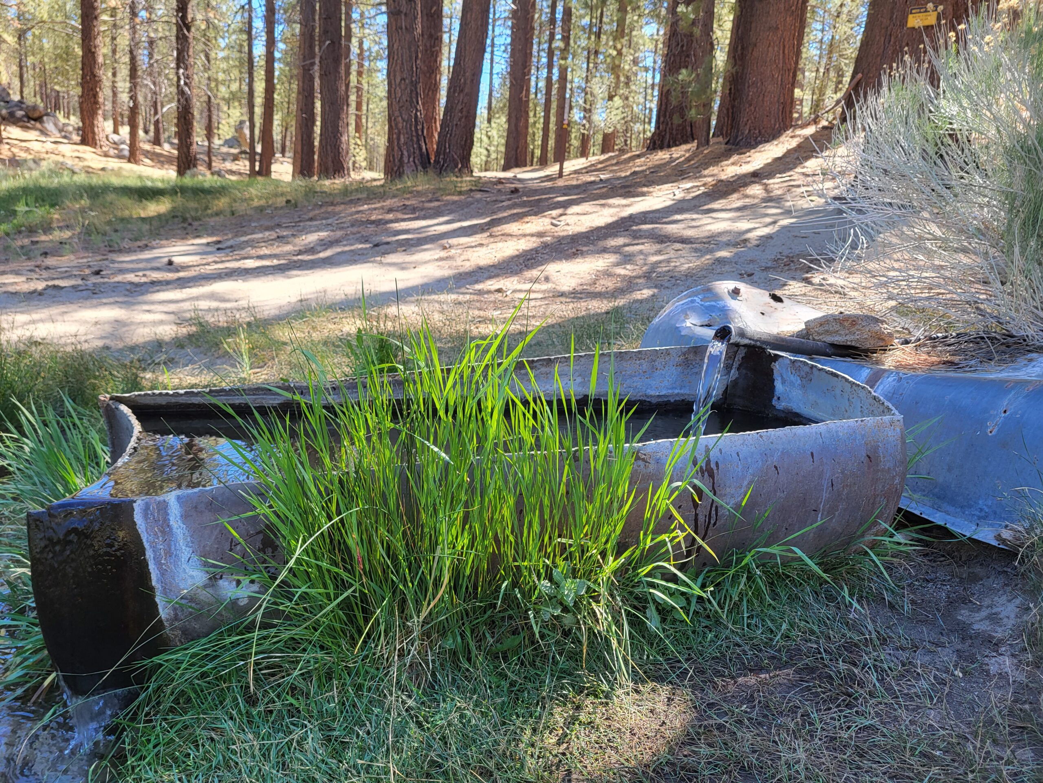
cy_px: 392
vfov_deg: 53.1
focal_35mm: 26
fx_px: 783
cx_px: 522
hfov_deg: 67.3
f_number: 1.8
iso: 40
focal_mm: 5.4
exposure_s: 1/173
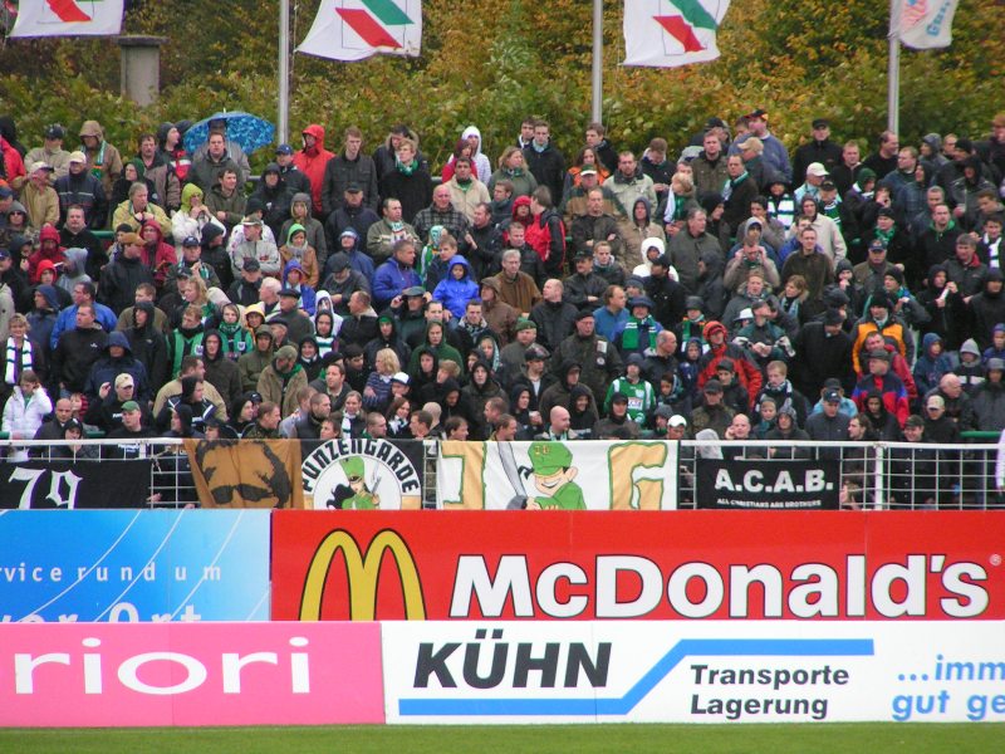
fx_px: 11032
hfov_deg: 5.2
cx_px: 502
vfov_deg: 3.9
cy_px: 377
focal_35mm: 380
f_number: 3.5
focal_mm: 58
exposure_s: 1/320
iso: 200
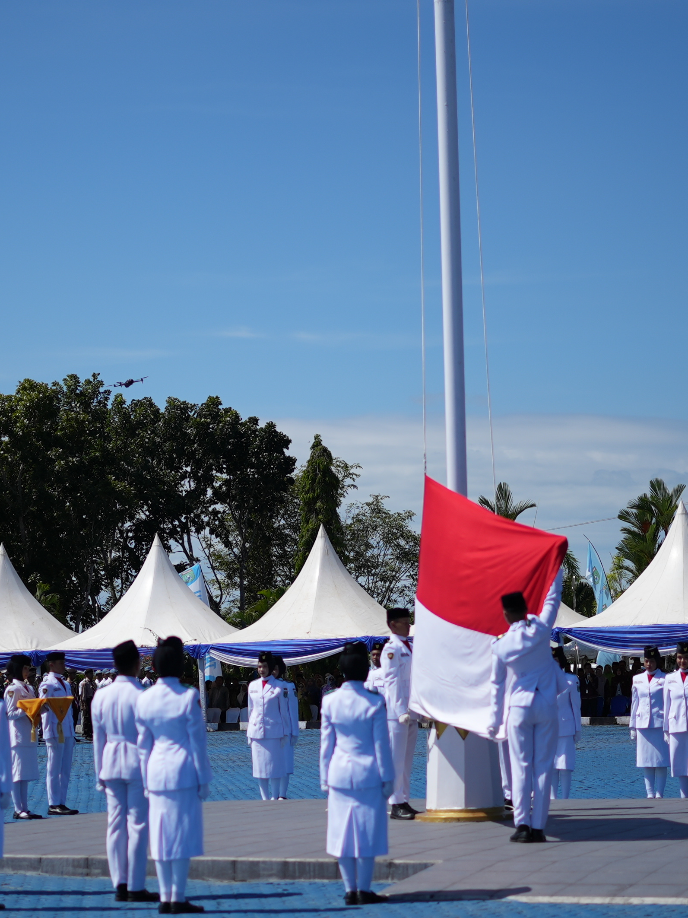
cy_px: 551
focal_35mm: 96
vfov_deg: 20.4
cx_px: 269
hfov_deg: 15.4
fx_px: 2545
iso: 80
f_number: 1.8
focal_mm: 50
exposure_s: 1/8000
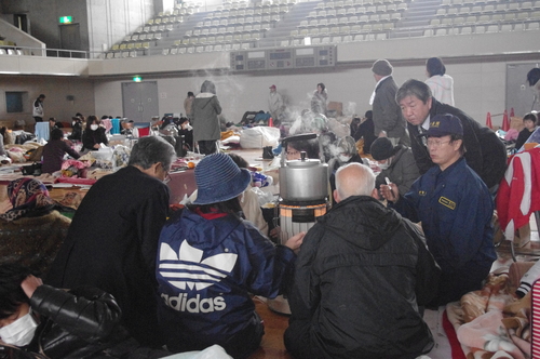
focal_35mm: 46
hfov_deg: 42.8
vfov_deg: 29.2
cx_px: 270
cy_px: 180
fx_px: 689
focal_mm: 30.63
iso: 6400
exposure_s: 1/125
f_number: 5
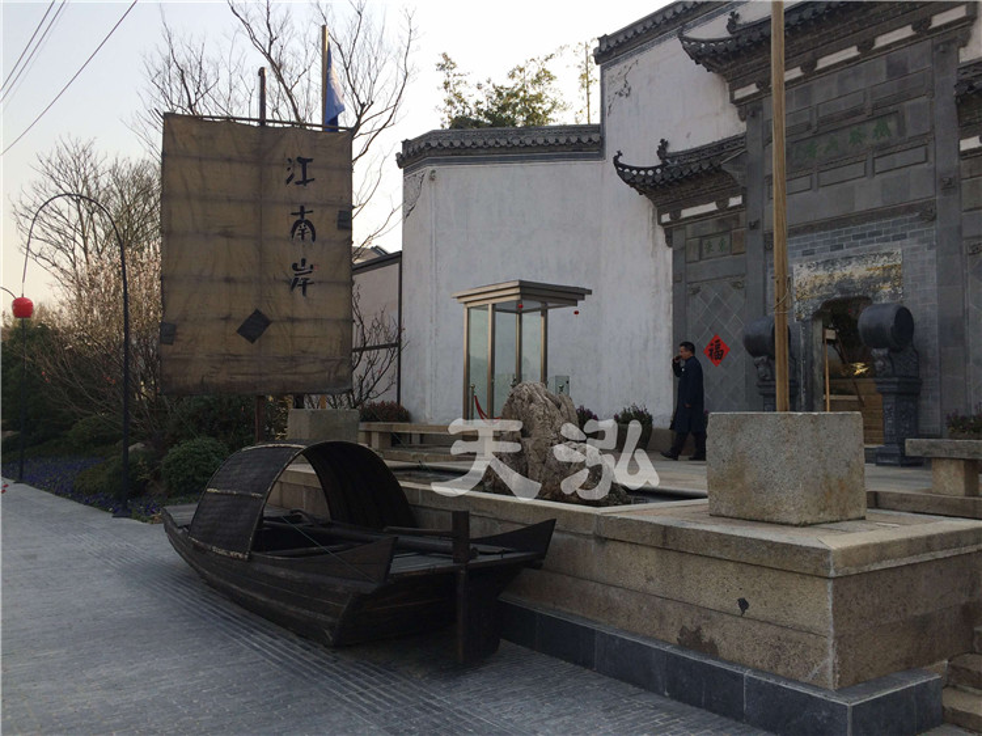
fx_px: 822
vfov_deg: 48.2
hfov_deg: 61.7
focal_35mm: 29
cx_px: 491
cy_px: 368
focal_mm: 4.15
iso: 32
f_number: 2.2
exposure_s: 1/977
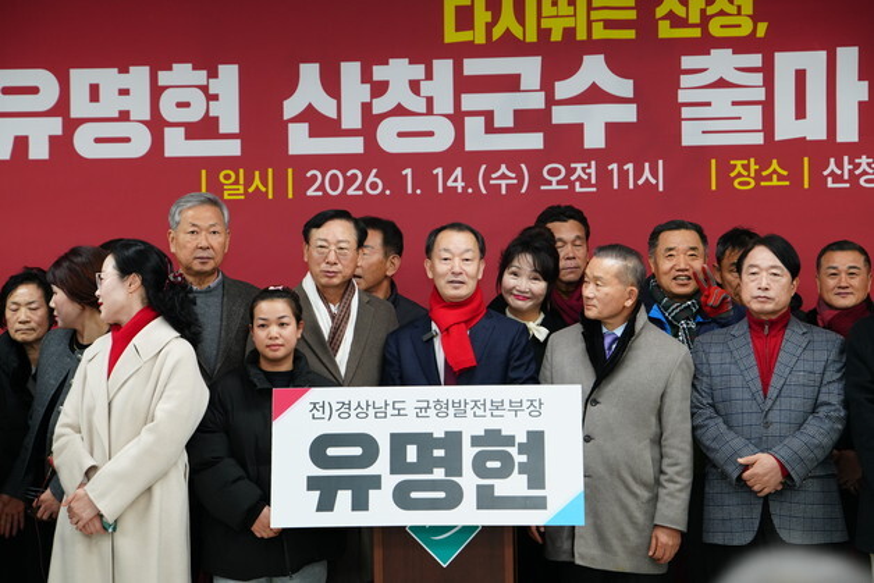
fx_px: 1918
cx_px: 437
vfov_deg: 17.3
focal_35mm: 79
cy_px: 292
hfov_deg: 25.7
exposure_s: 1/80
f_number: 4
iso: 1000
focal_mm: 79
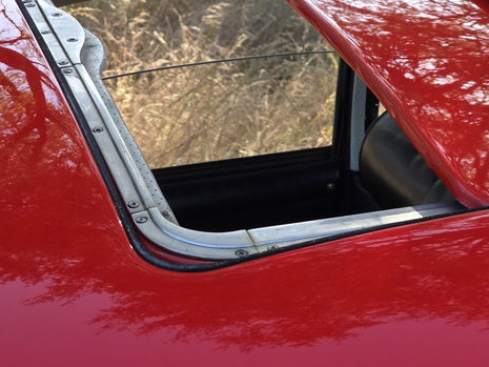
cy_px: 161
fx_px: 1611
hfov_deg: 17.2
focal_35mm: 114
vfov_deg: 13.0
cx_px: 363
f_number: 2.4
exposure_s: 1/292
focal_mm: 7.9
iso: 50
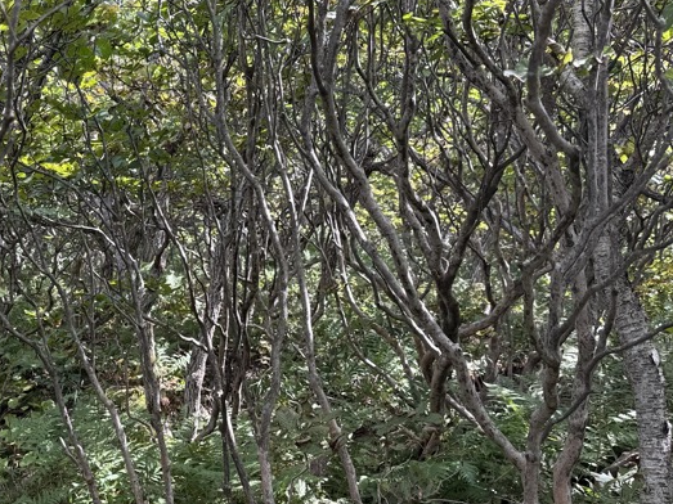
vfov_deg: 30.8
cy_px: 297
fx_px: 914
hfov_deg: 39.1
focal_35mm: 47
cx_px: 151
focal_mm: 6.76
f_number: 1.78
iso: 64
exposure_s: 1/179
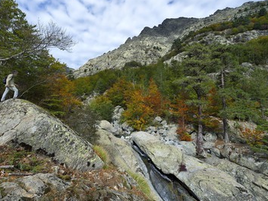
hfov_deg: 94.2
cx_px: 122
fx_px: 124
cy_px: 96
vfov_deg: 78.1
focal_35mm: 16
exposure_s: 1/320
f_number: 10
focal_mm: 14
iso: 200
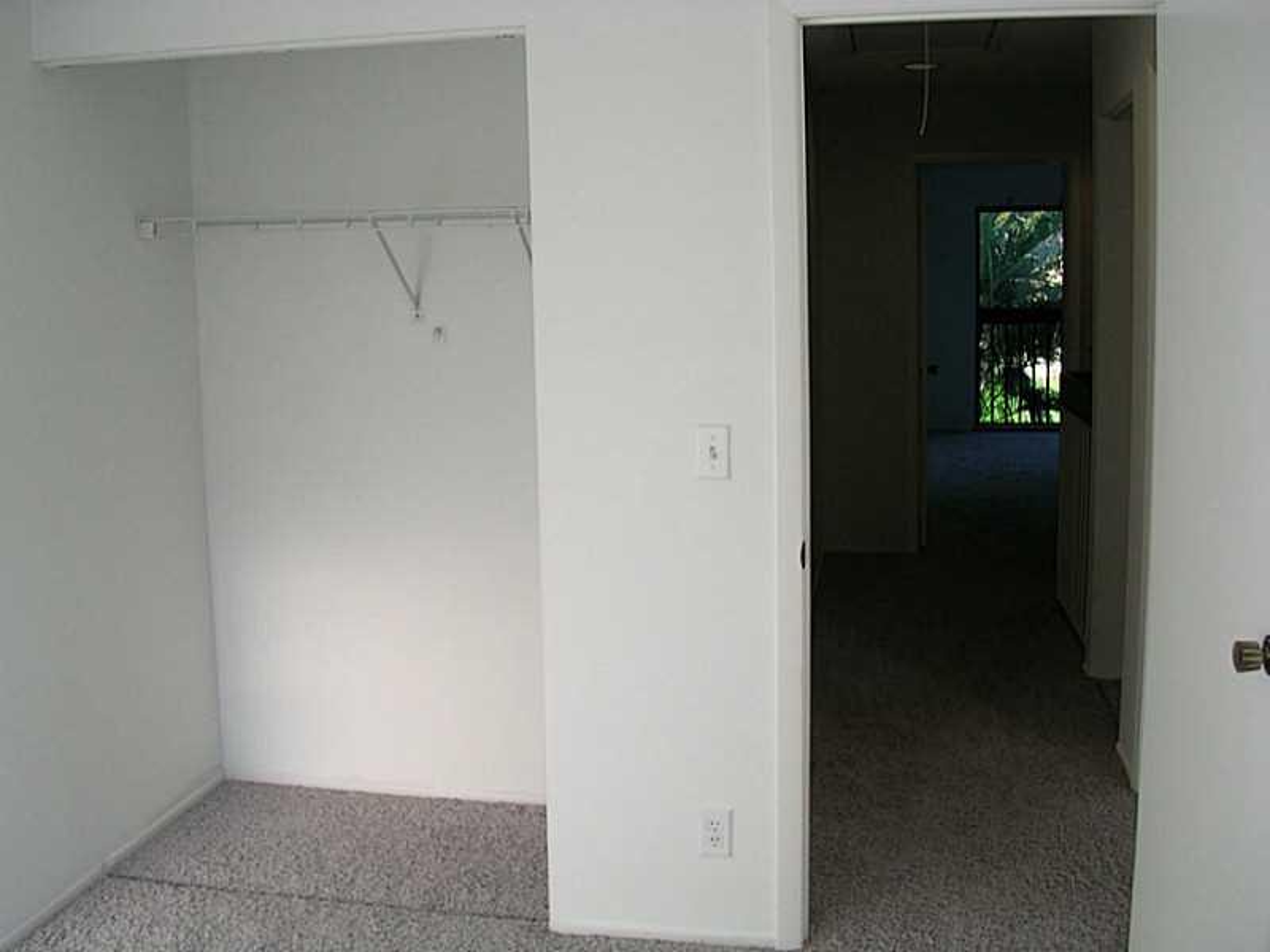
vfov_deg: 38.7
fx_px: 1357
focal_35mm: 37
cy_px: 476
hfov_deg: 50.1
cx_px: 635
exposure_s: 1/122
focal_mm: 5.6
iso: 100
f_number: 2.7
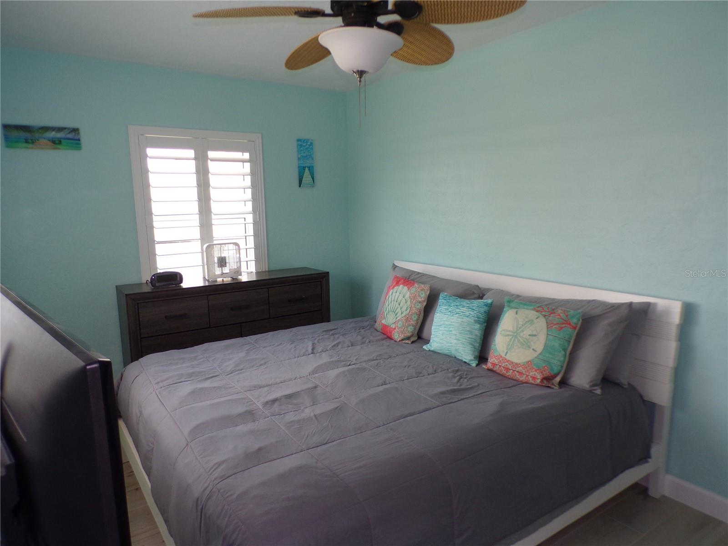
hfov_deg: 71.6
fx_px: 505
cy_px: 273
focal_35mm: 24
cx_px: 364
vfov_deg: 56.8
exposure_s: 1/45
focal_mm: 4.3
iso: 80
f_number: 3
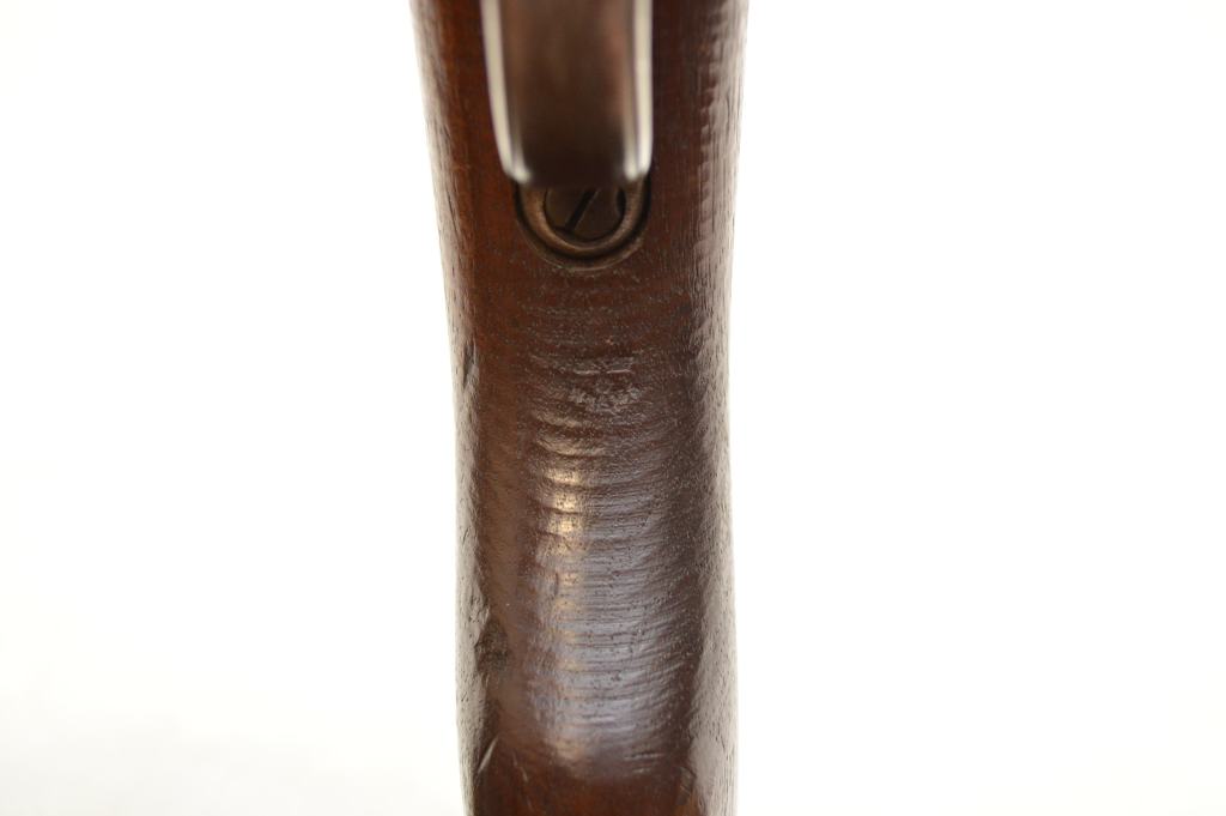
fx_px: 1531
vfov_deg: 29.8
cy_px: 408
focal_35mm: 45
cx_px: 613
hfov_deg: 43.6
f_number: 4.5
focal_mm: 30
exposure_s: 1/40
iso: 800
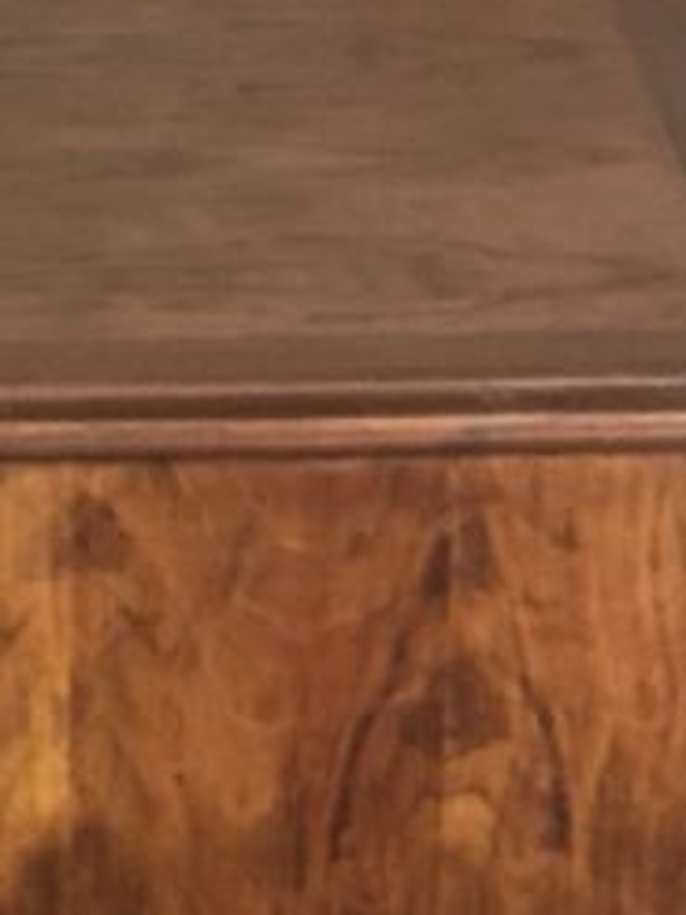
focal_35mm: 216
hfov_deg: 6.8
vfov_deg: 9.1
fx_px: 5712
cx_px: -237
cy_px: 1041
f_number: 2.4
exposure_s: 1/25
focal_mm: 6
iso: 160
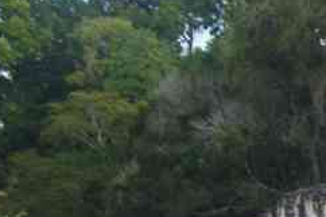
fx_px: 1403
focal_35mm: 155
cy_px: 314
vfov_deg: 8.7
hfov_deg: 12.0
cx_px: 616
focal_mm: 25
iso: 200
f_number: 7.1
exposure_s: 1/50
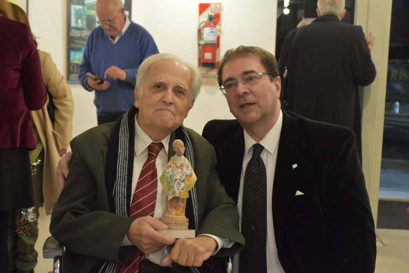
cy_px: 136
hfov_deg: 37.8
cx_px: 204
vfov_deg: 25.8
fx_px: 597
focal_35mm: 52
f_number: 4.2
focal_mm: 35
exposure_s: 1/30
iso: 1600
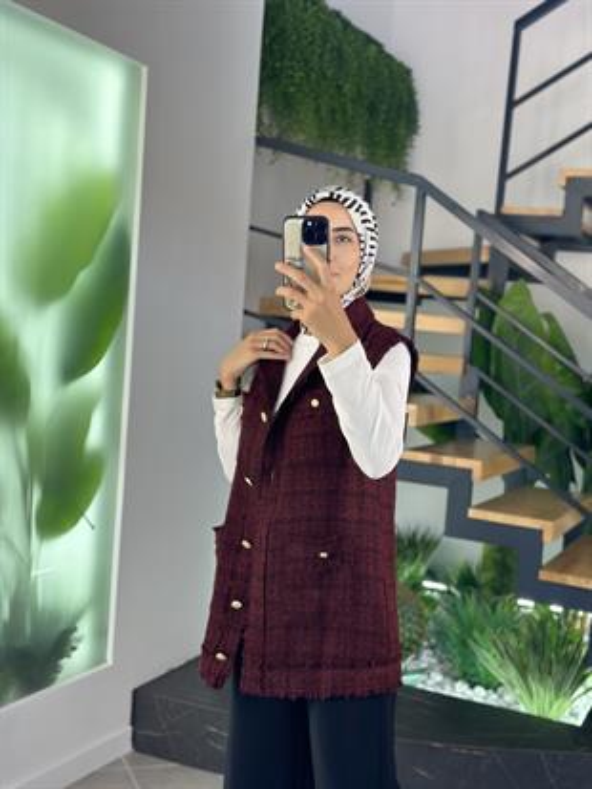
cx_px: 296
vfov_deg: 39.6
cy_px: 394
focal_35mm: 48
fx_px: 1094
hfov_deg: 30.3
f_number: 1.78
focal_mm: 6.86
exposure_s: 1/211
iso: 80
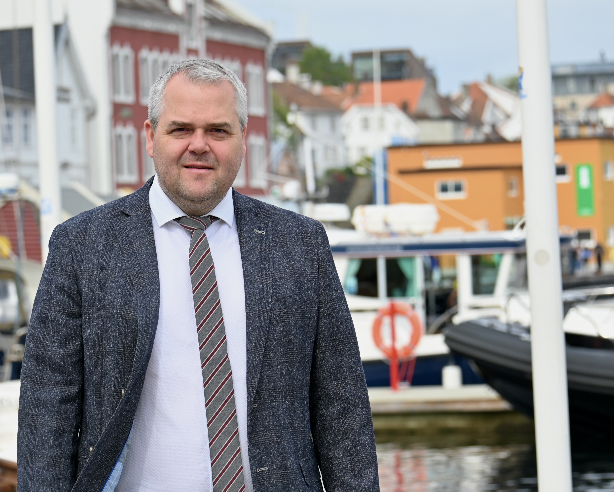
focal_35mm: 218
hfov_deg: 8.9
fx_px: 3962
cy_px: 263
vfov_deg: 7.1
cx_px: 219
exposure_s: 1/320
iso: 100
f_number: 6.3
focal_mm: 102
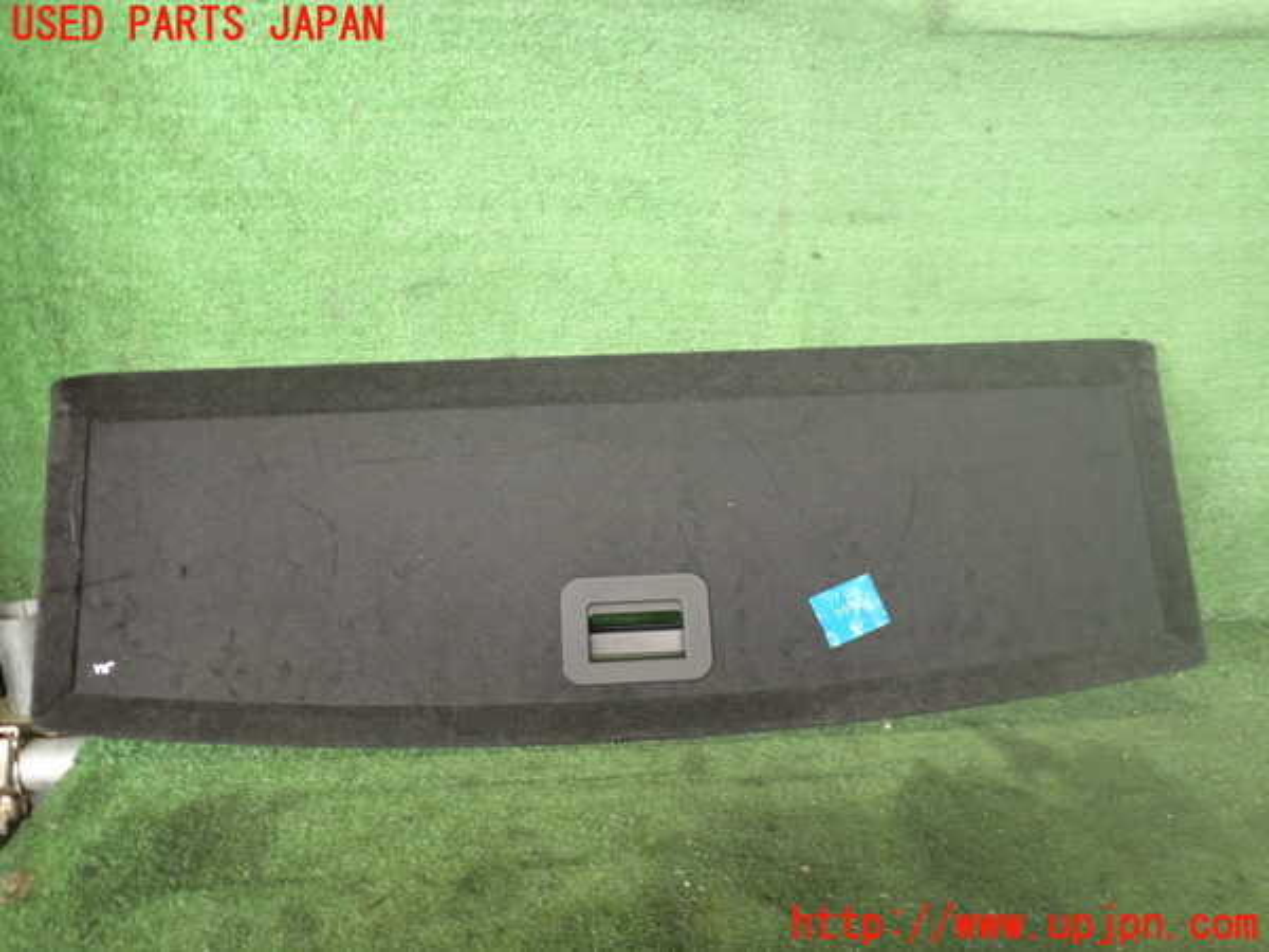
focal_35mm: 30
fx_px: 1100
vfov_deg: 46.8
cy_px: 476
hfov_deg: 60.0
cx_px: 634
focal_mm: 5.4
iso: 320
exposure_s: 1/30
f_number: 2.3
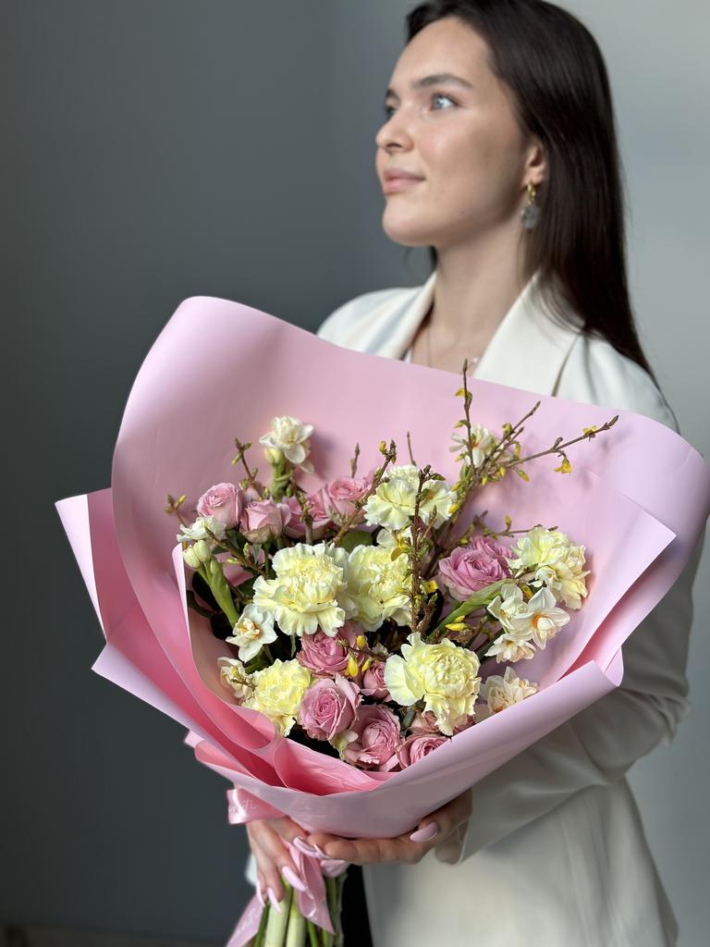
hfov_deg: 30.3
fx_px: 1313
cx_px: 355
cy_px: 474
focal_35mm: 48
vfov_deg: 39.7
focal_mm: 6.86
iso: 64
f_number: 1.78
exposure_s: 1/136
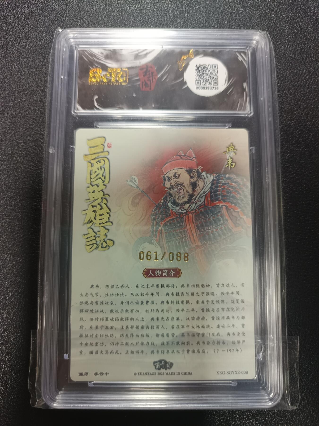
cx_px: 160
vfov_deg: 71.6
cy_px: 213
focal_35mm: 24
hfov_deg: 56.8
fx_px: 295
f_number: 1.7
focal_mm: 5.31
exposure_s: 1/50
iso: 953
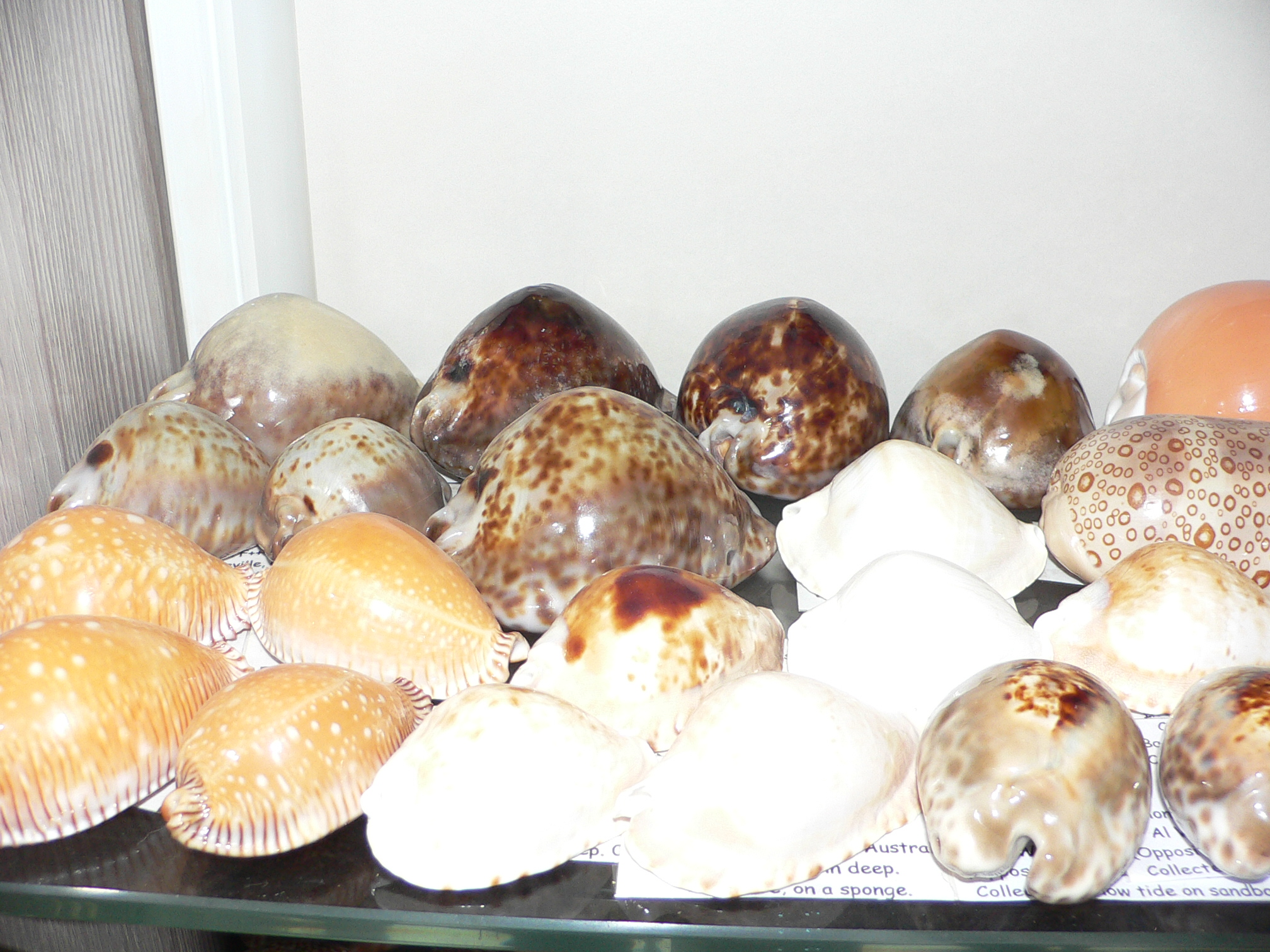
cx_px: 635
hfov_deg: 52.6
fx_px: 1284
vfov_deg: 40.7
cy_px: 476
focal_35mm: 35
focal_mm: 4.6
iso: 100
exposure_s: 1/60
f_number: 2.8
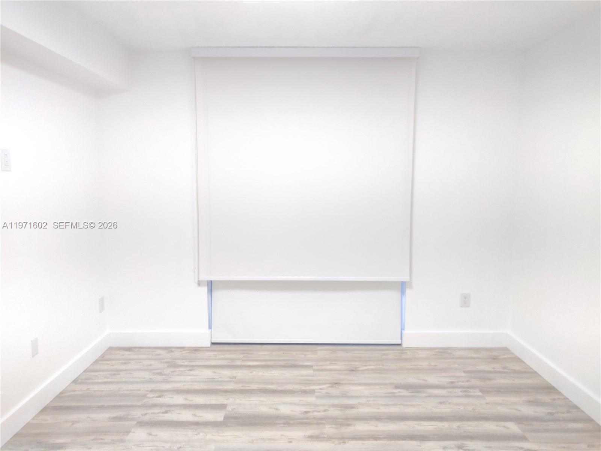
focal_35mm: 25
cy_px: 226
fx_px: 434
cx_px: 300
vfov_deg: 54.9
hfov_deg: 69.4
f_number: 1.7
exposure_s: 1/50
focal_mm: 4.25
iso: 500
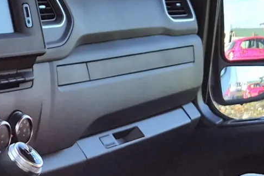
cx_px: -177
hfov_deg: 12.9
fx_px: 1085
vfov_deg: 9.3
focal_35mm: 148
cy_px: 107
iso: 25
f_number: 1.8
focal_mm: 5.4
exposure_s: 1/435
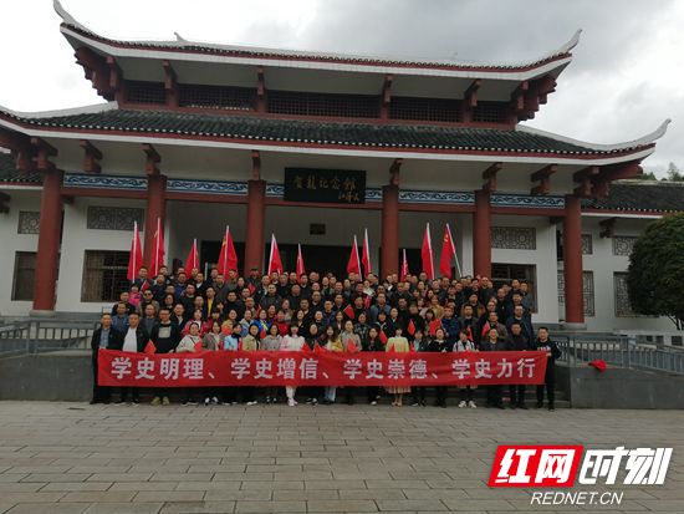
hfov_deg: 67.3
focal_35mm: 26
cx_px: 342
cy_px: 257
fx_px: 514
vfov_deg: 53.1
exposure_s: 1/1590
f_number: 1.8
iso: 50
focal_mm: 3.6
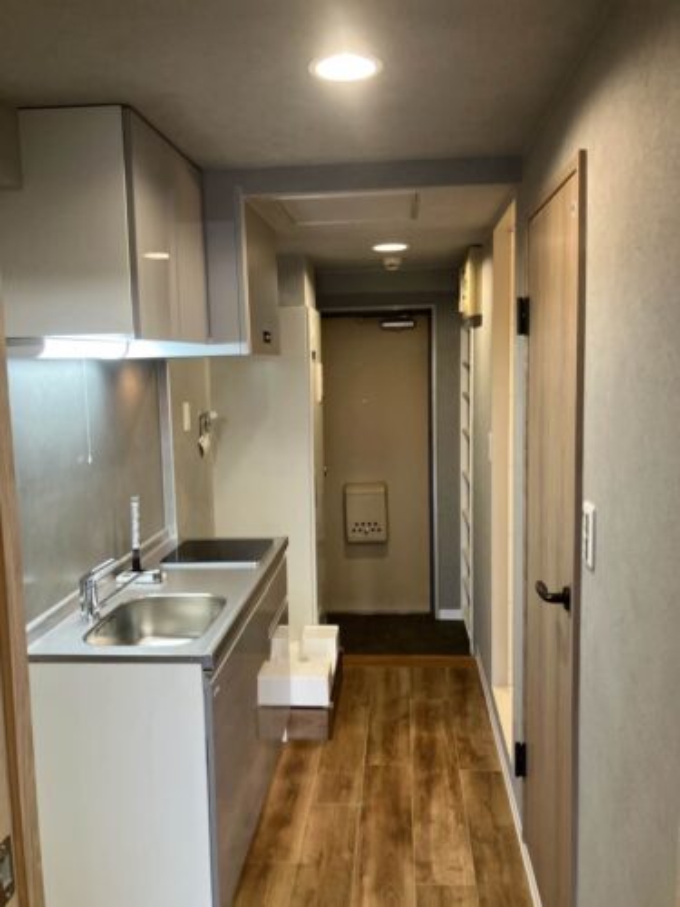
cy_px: 454
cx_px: 340
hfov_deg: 49.7
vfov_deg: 63.4
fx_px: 733
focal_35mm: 28
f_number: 1.8
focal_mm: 3.99
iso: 160
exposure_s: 1/58
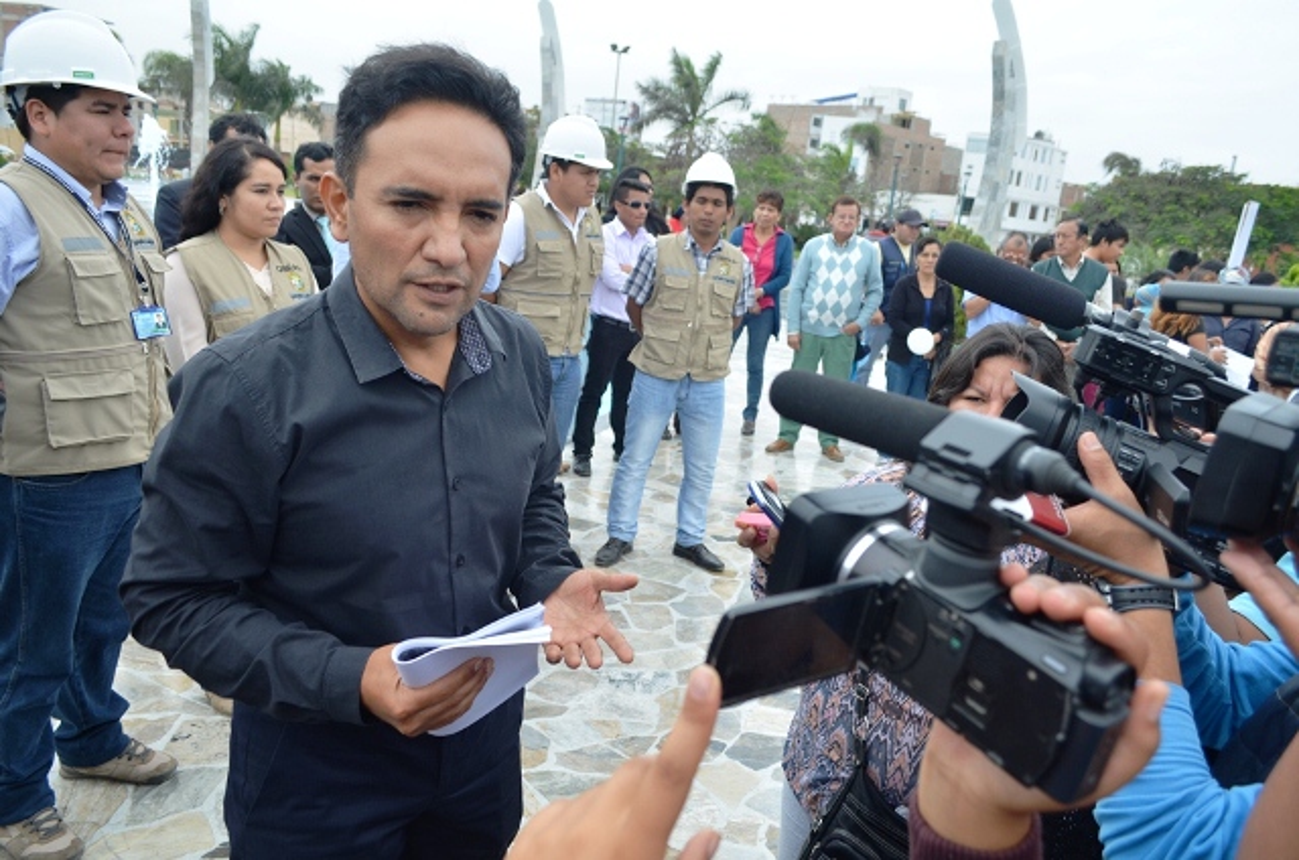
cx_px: 650
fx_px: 972
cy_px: 430
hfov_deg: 67.5
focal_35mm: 27
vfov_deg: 47.7
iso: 100
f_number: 4.5
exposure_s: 1/400
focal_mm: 18
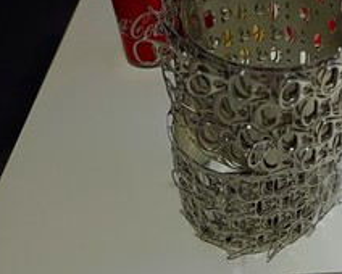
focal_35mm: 46
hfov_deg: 37.6
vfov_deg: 32.3
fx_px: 466
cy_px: 198
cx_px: 308
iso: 100
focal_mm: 4.71
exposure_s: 1/110
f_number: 2
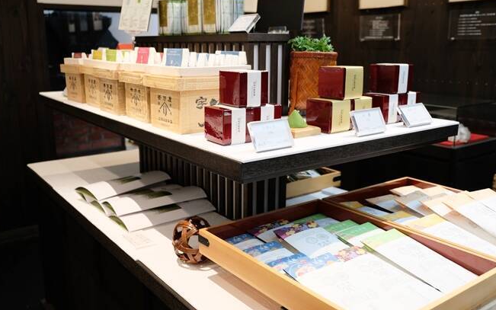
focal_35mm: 34
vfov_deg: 37.3
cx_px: 232
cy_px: 147
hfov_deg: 56.7
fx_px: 460
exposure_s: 1/60
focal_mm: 20.5
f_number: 3.2
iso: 1000
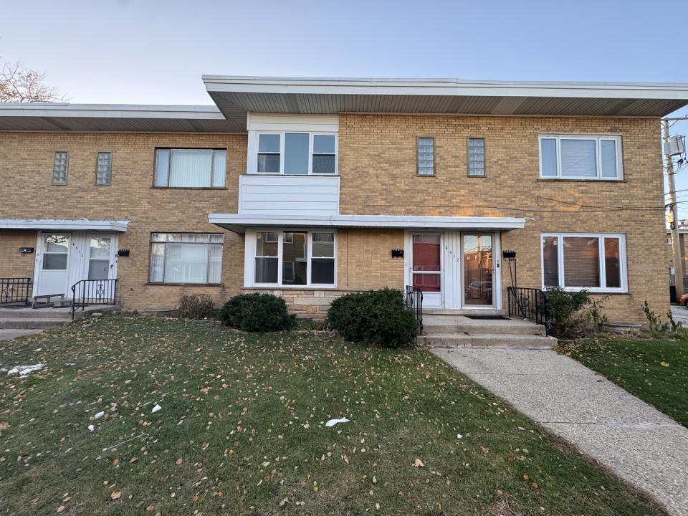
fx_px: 278
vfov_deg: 85.7
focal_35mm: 14
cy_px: 258
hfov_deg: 102.1
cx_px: 344
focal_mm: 2.22
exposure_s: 1/103
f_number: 2.2
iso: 40
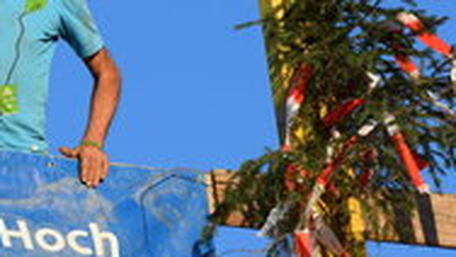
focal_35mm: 420
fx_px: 5085
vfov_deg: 2.9
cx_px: 264
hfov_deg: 5.1
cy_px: 19
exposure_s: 1/320
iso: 200
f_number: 9
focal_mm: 105
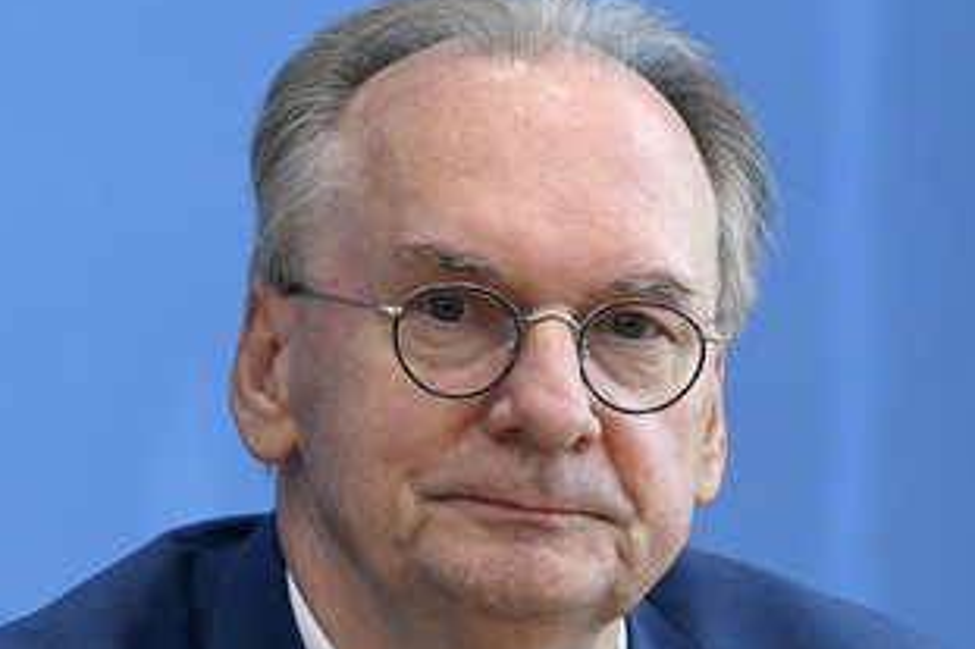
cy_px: 401
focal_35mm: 290
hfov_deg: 7.1
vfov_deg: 4.7
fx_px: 7850
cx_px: 393
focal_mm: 200
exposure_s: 1/640
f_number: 7.1
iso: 5000
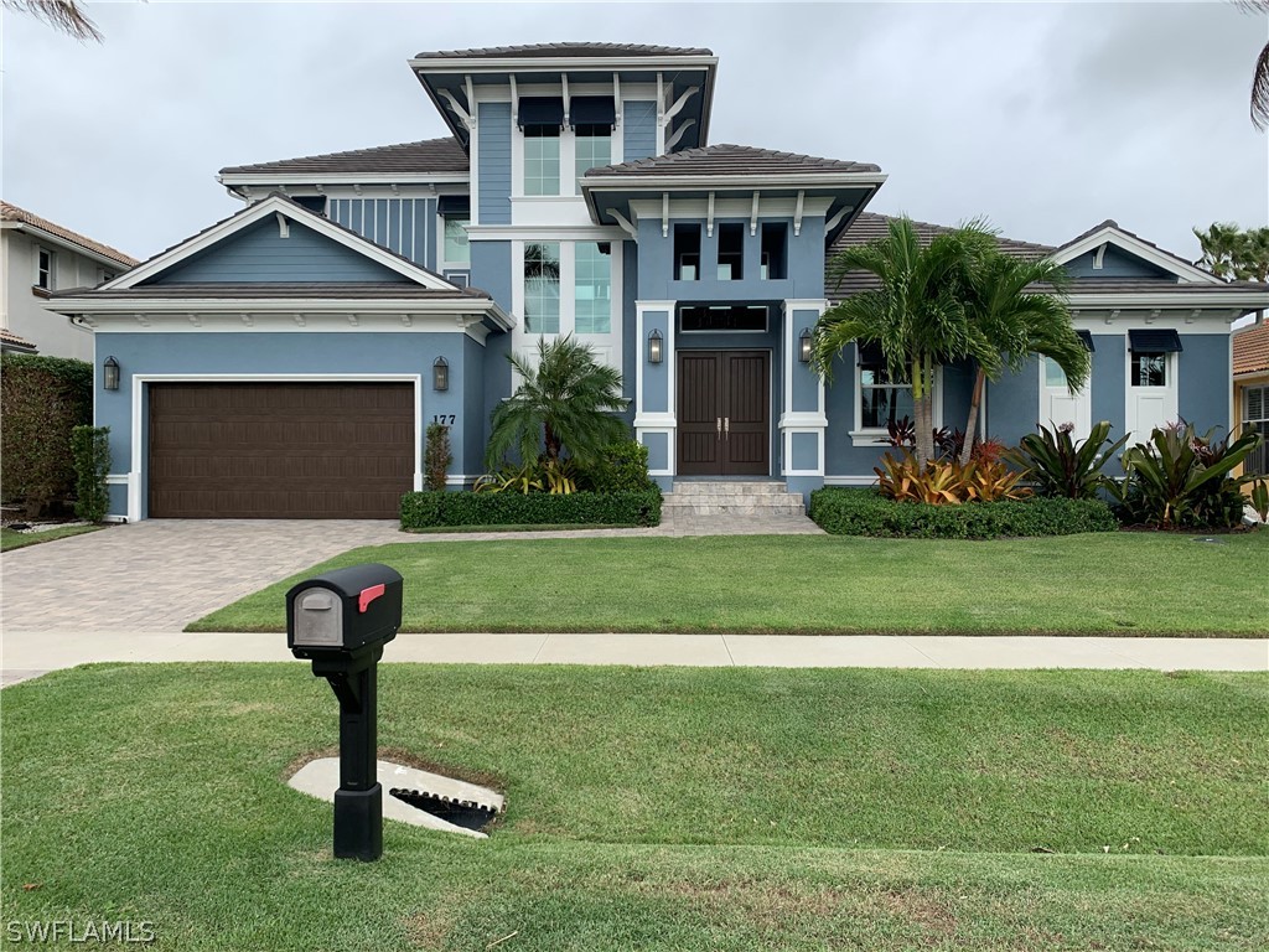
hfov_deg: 67.3
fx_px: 953
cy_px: 476
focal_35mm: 26
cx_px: 634
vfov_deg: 53.1
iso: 25
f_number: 1.8
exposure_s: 1/765
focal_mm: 4.25
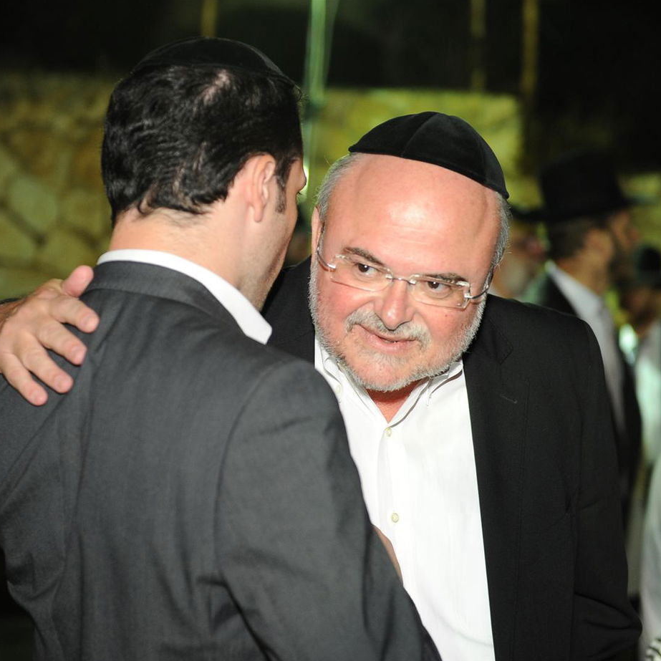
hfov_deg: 20.4
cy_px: 331
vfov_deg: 20.4
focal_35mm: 85
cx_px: 332
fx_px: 1836
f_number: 3.2
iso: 1250
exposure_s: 1/125
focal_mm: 66
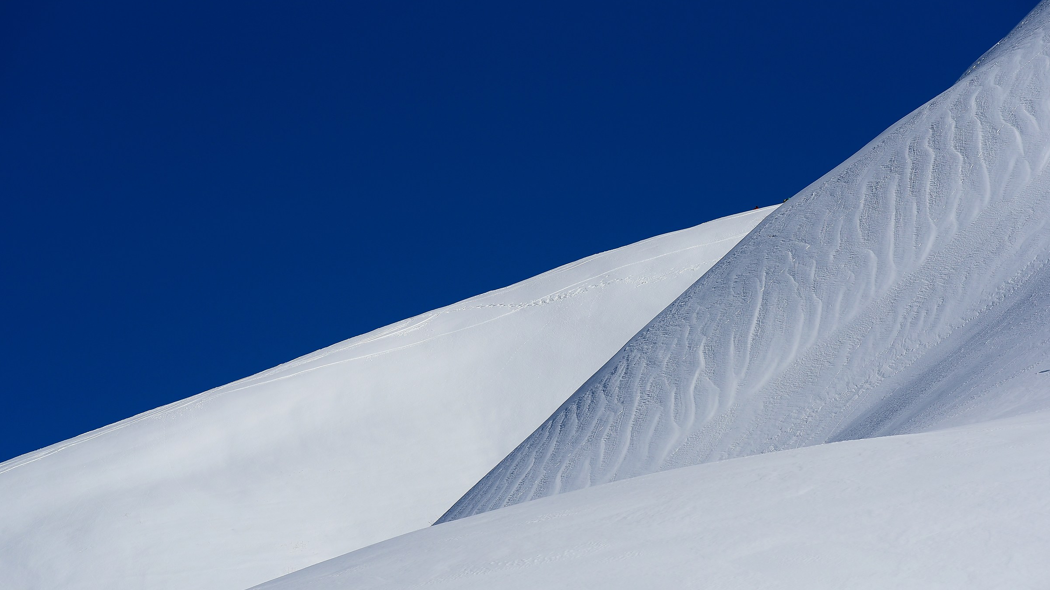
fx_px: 5847
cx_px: 525
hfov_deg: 10.3
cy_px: 346
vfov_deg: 5.8
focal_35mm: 210
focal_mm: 200
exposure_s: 1/1600
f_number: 9
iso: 200
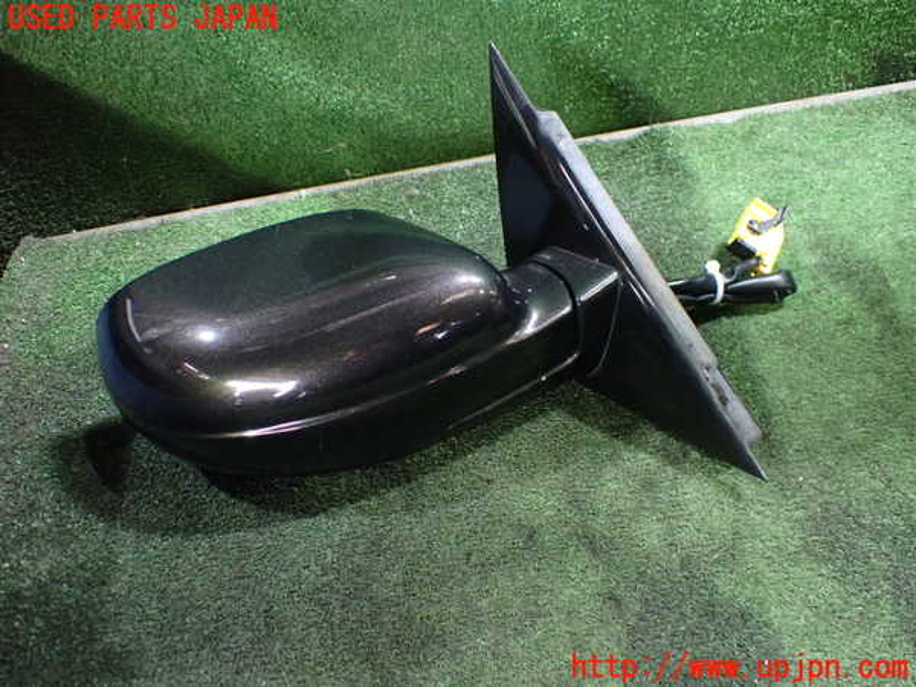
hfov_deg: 60.0
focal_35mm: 30
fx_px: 794
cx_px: 458
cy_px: 344
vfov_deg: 46.8
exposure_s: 1/30
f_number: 2.3
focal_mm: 5.4
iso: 800
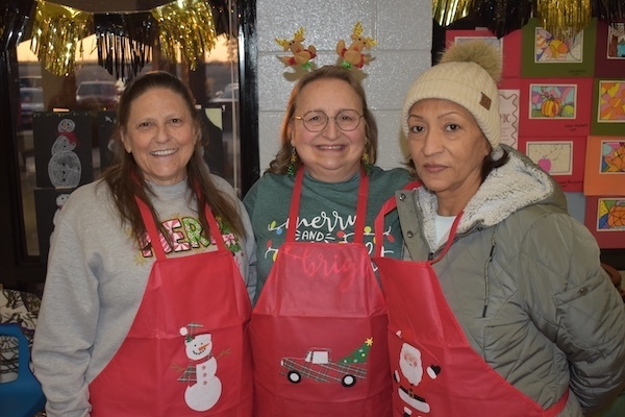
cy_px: 208
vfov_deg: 30.8
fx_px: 755
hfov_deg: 45.0
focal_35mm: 44
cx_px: 312
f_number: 4.2
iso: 1000
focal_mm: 29
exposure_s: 1/125
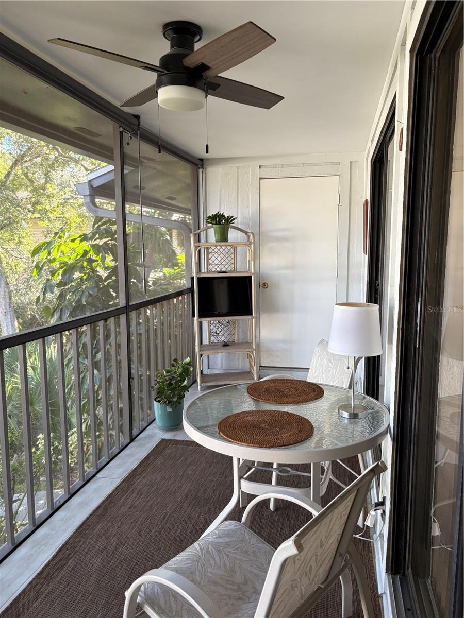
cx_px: 232
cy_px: 309
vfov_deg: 67.3
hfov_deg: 53.1
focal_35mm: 26
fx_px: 465
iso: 125
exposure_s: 1/102
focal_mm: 5.96
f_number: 1.6
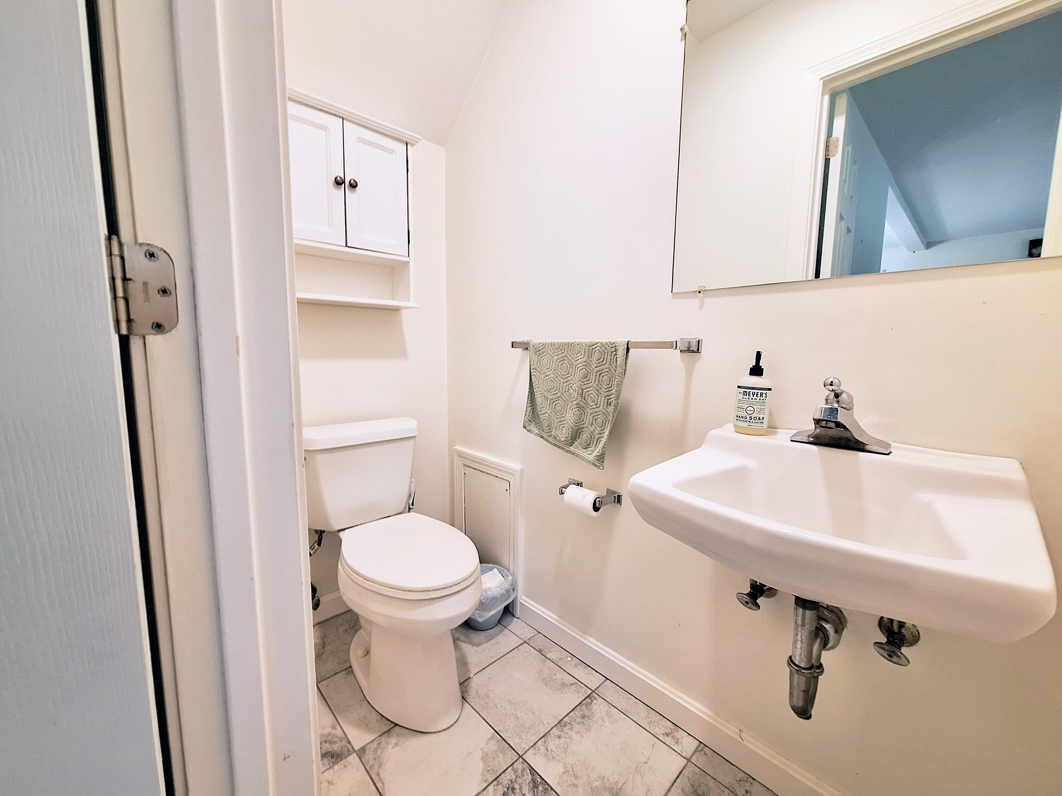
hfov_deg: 106.2
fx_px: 399
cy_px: 398
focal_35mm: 13
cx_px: 531
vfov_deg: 89.9
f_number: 2.2
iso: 125
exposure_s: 1/40
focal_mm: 1.74
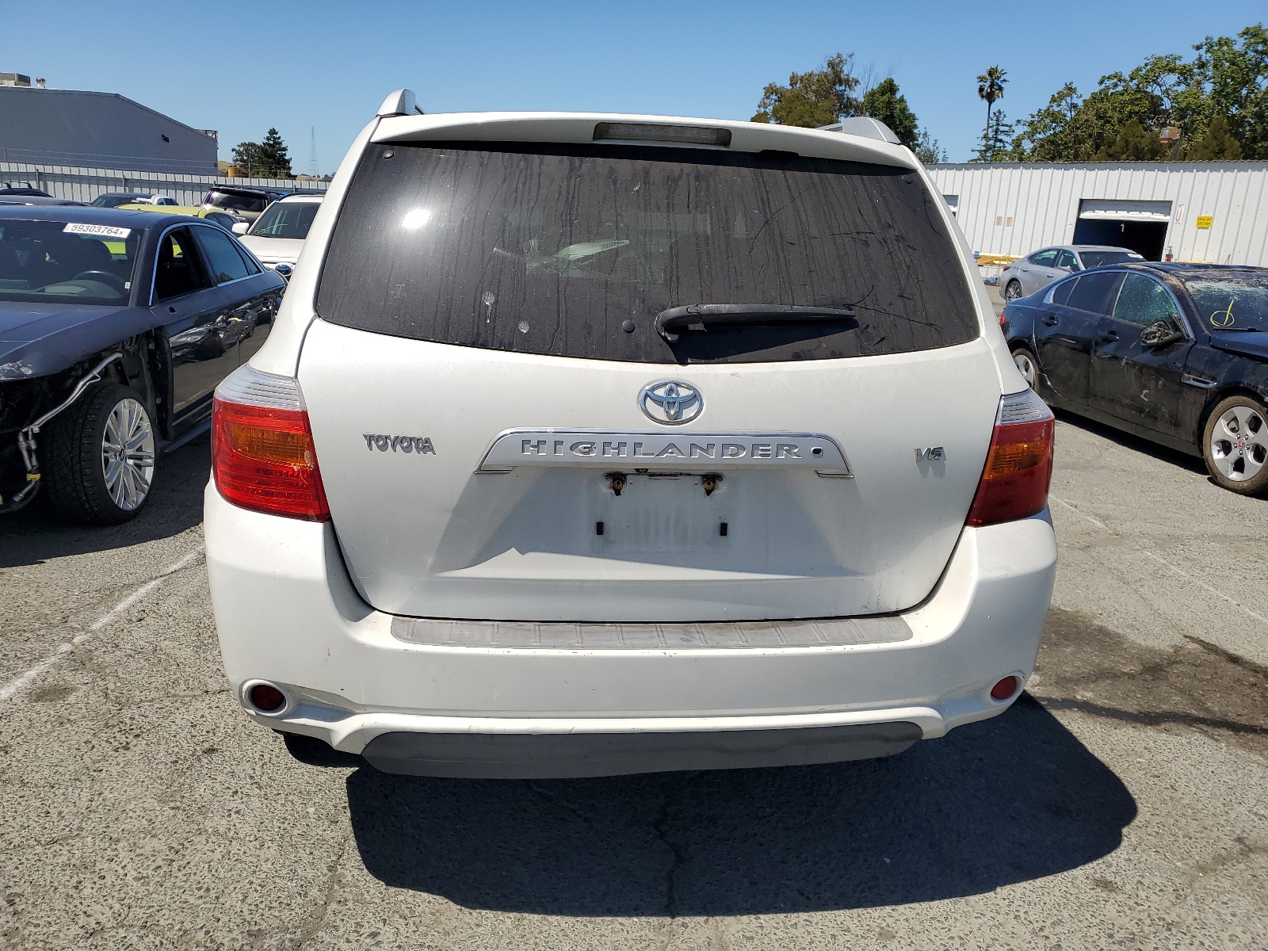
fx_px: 952
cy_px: 476
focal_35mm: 26
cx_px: 634
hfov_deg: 67.3
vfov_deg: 53.1
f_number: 1.5
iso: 50
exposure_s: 1/5000
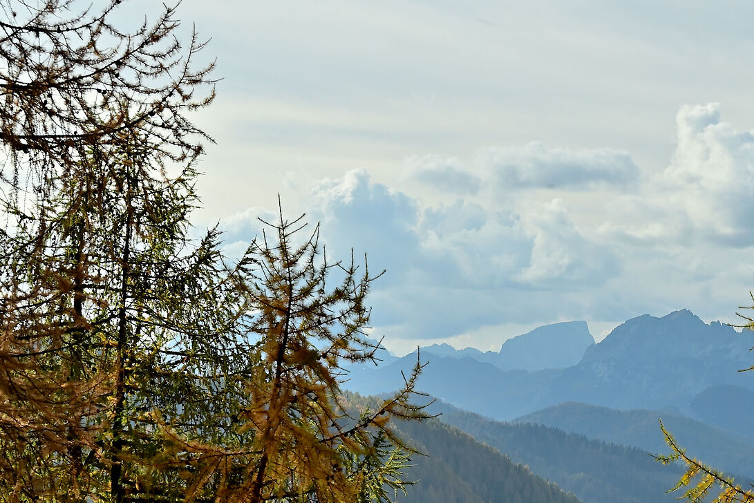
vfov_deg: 12.3
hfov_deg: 18.5
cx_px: 552
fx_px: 2304
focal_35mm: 110
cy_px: 516
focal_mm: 50
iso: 100
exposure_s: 1/320
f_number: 9
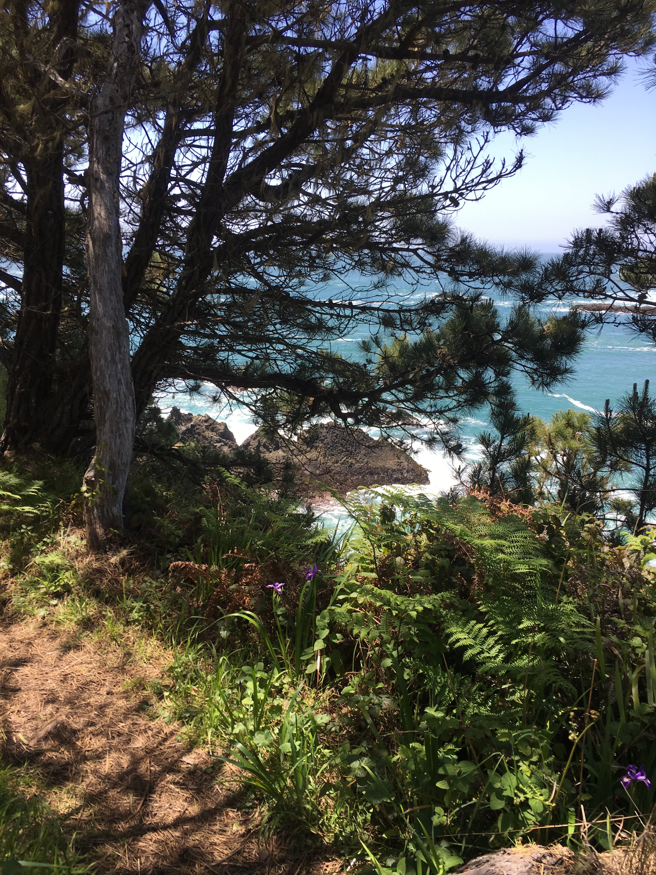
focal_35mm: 29
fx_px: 733
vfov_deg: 61.7
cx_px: 328
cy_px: 438
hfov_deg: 48.2
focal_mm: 4.15
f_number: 2.2
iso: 25
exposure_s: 1/641
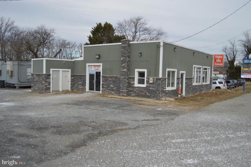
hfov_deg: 62.0
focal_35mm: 30
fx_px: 209
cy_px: 84
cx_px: 126
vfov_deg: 43.5
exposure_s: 1/800
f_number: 3.5
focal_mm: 20
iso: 100
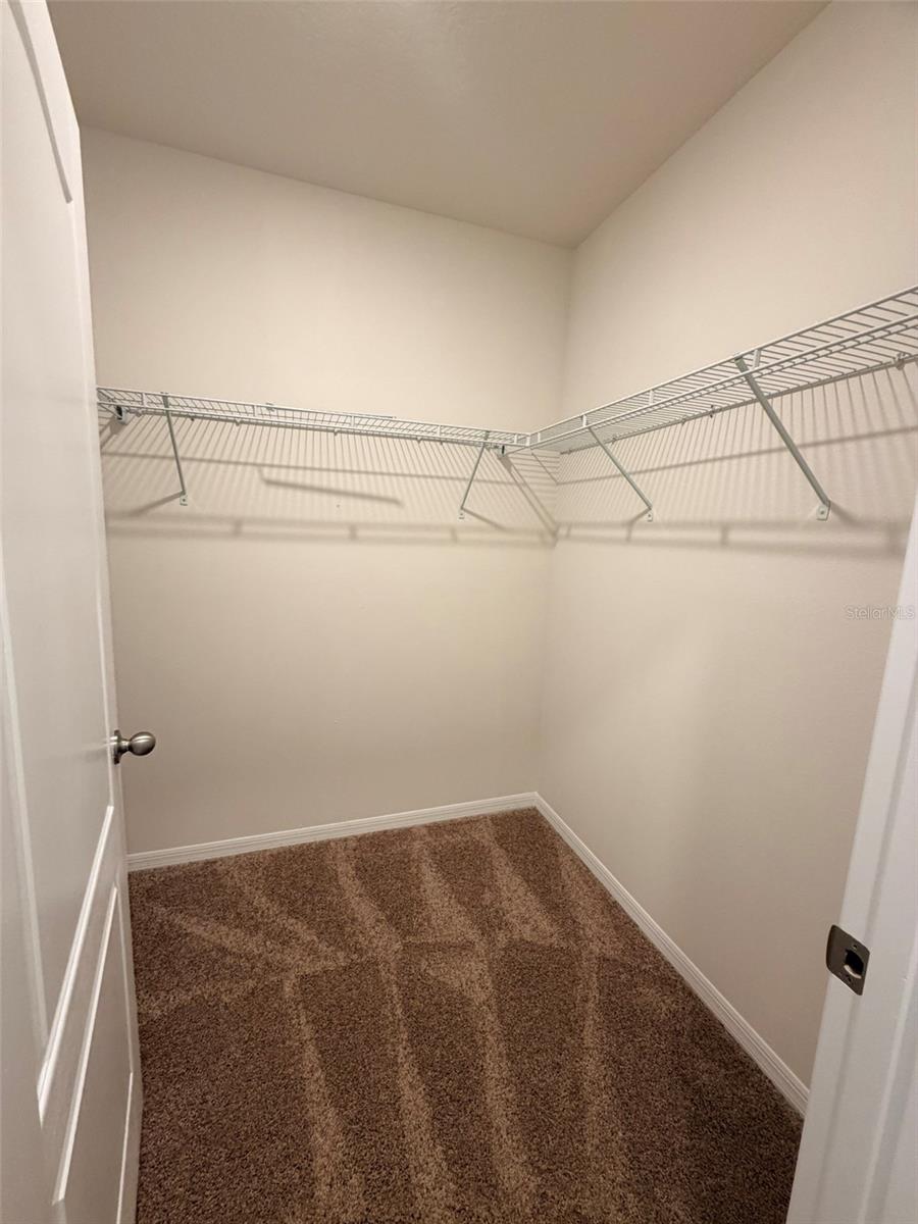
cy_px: 612
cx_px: 459
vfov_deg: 102.1
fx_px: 495
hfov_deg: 85.7
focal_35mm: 14
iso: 200
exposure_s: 1/60
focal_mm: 2.22
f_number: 2.2
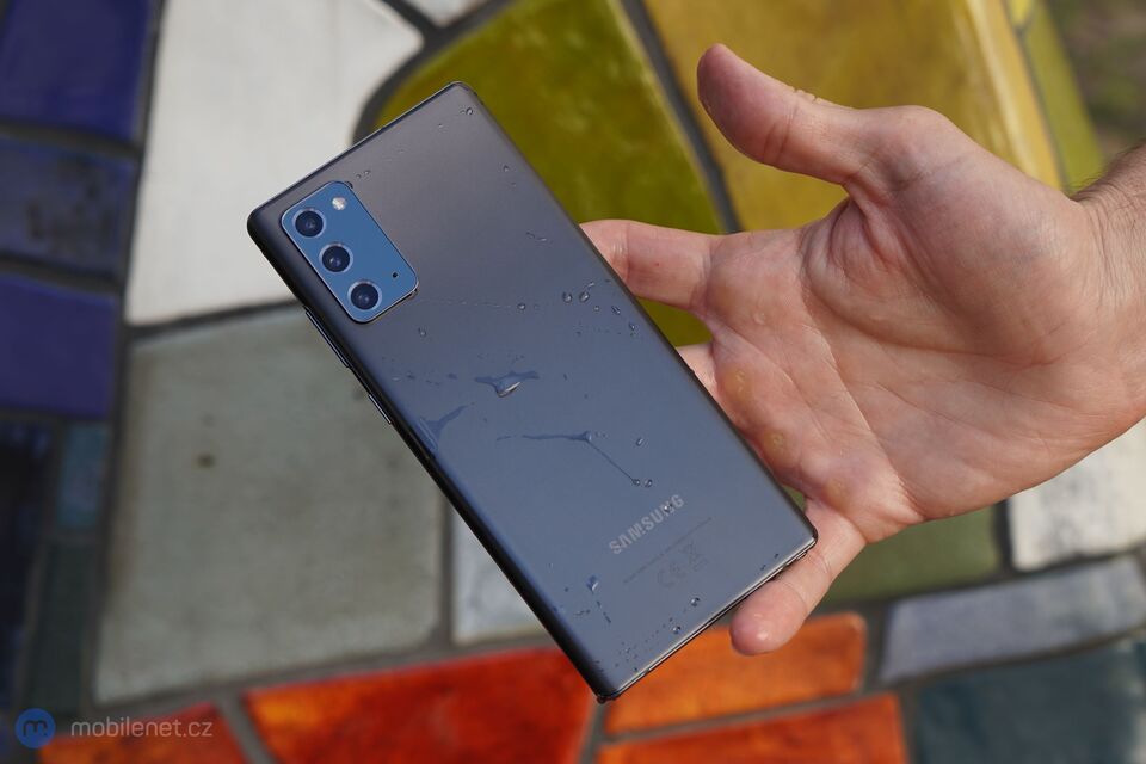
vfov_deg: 28.6
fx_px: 1496
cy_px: 382
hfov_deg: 41.9
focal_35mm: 47
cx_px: 573
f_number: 5
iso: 160
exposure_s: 1/160
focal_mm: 47
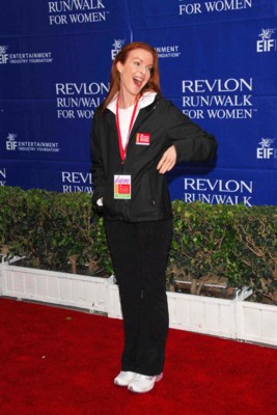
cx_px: 138
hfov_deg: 22.6
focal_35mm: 60
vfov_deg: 33.4
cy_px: 208
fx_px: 692
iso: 400
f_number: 7.1
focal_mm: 40
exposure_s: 1/320
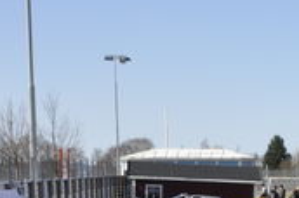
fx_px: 1202
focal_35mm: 145
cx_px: 403
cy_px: 294
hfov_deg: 13.6
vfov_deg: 9.2
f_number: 11
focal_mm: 26
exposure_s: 1/500
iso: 400
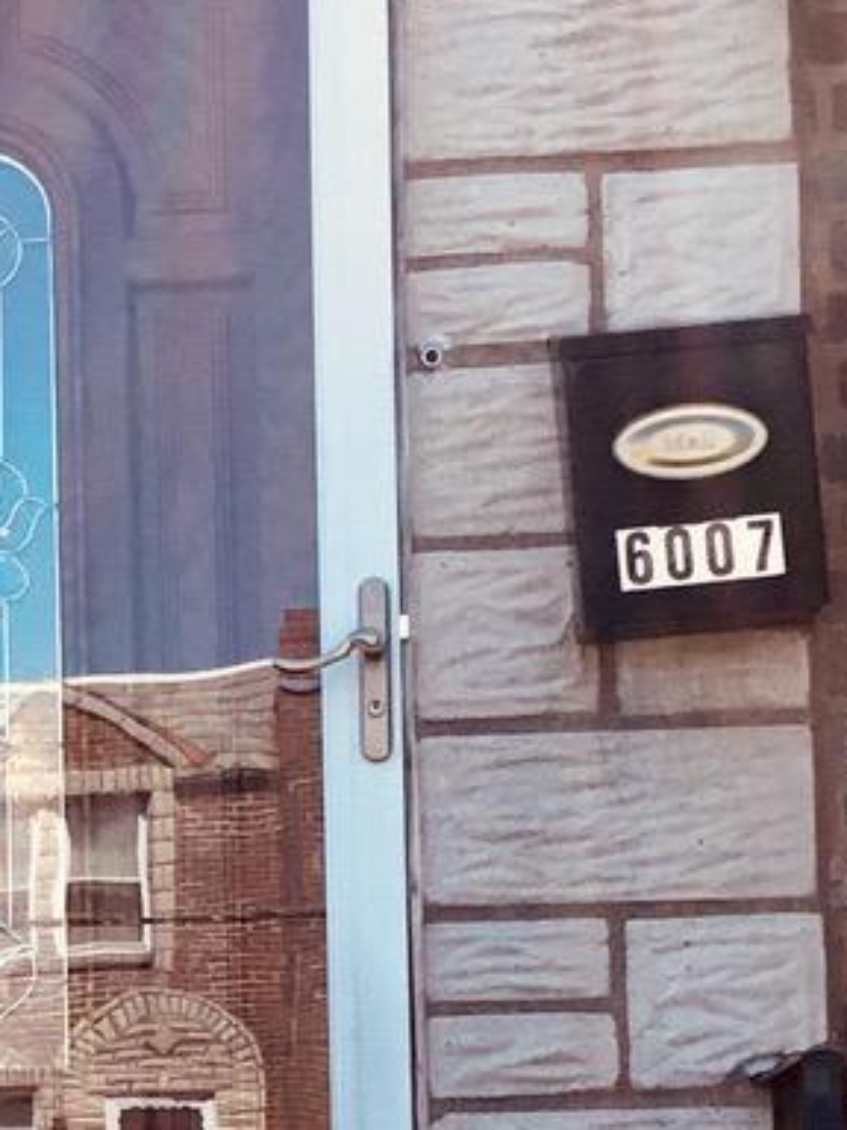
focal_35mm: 124
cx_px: -144
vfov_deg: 15.8
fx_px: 4045
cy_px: 950
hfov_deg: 11.7
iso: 25
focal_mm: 3.3
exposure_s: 1/512
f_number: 2.4
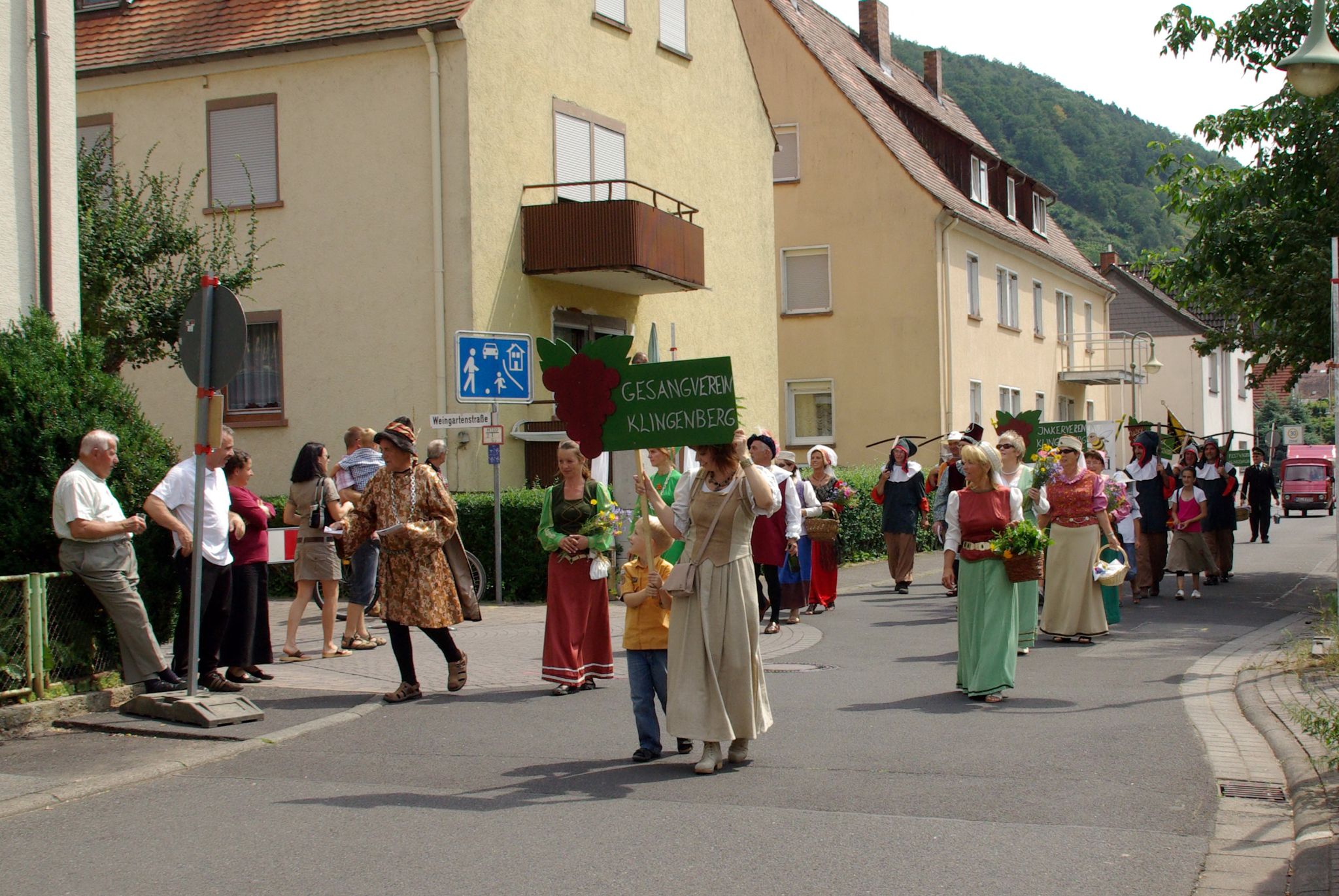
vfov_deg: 37.0
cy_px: 448
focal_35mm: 36
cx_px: 670
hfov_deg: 53.1
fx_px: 1340
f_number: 8
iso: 400
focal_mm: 24
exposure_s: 1/500
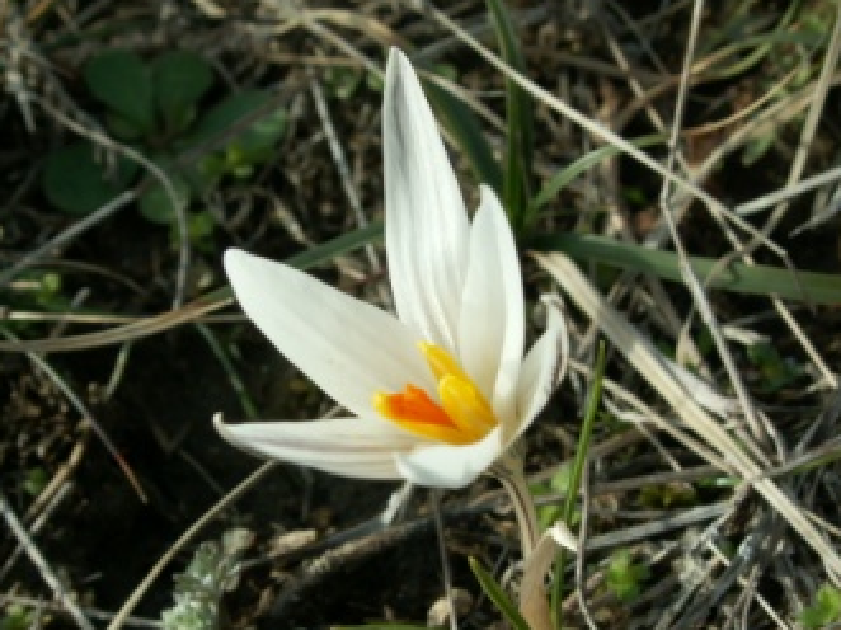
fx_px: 2040
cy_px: 394
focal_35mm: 84
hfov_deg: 23.3
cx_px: 427
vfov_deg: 17.5
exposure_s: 1/160
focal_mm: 10.28
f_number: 6.3
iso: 50
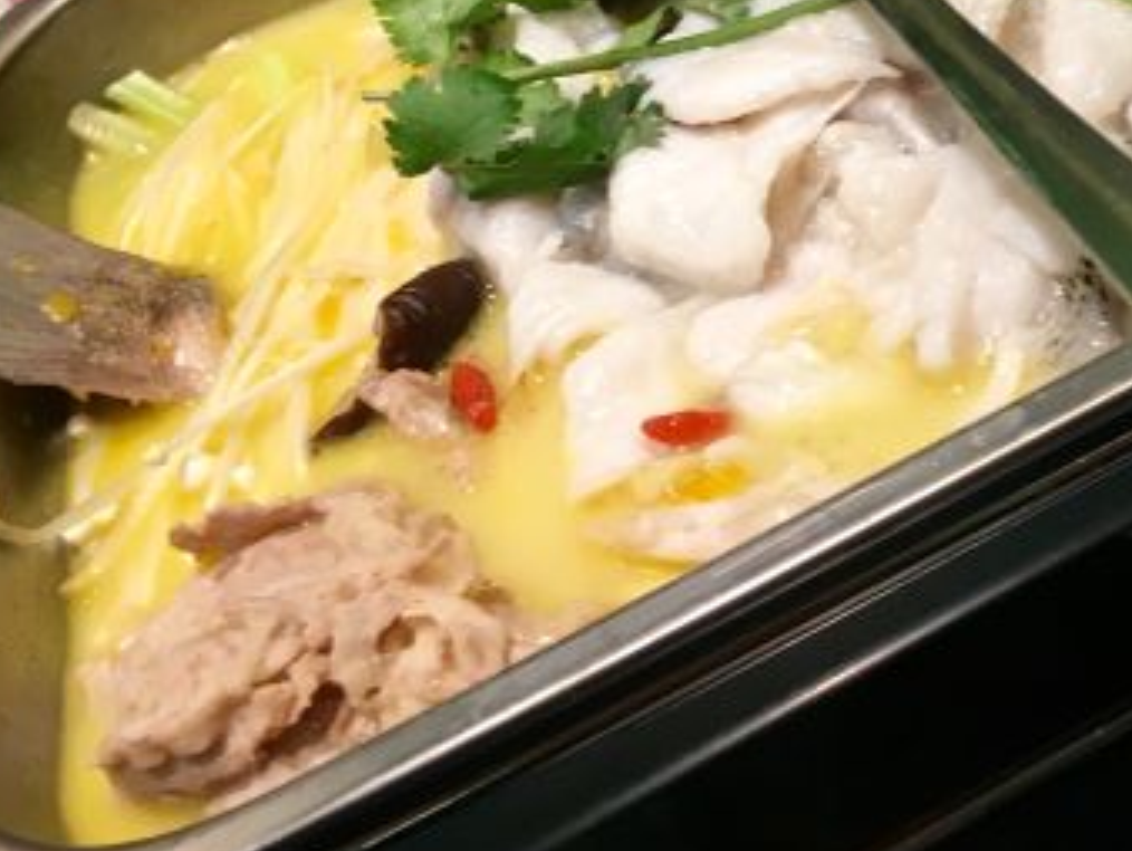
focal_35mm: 60
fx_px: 1963
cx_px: 1078
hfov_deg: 30.3
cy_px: 32
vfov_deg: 23.6
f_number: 2.2
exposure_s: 1/33
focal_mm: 4.15
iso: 80
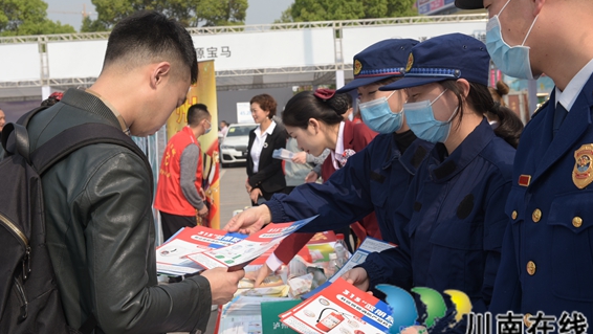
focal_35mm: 45
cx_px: 283
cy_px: 162
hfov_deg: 45.4
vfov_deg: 26.6
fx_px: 708
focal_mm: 38
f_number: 9
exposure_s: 1/320
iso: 200
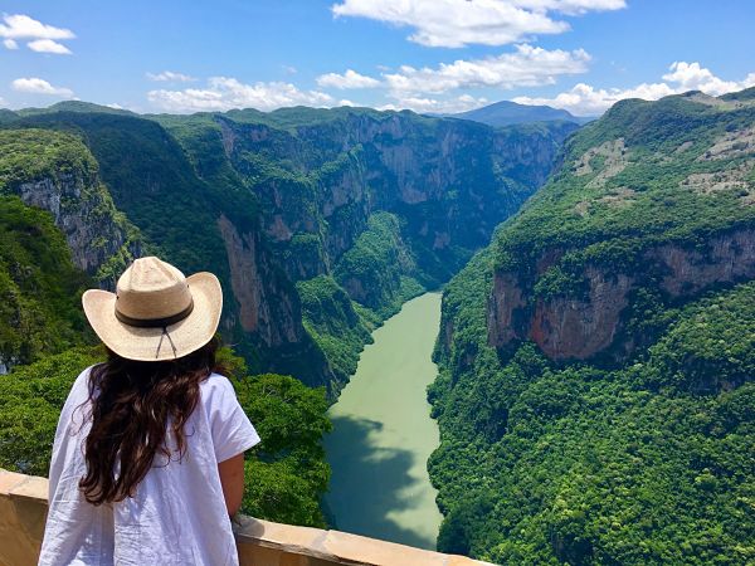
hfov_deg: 61.7
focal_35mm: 29
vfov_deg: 48.2
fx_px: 633
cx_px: 378
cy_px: 283
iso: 25
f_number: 2.2
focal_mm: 4.15
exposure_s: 1/1637
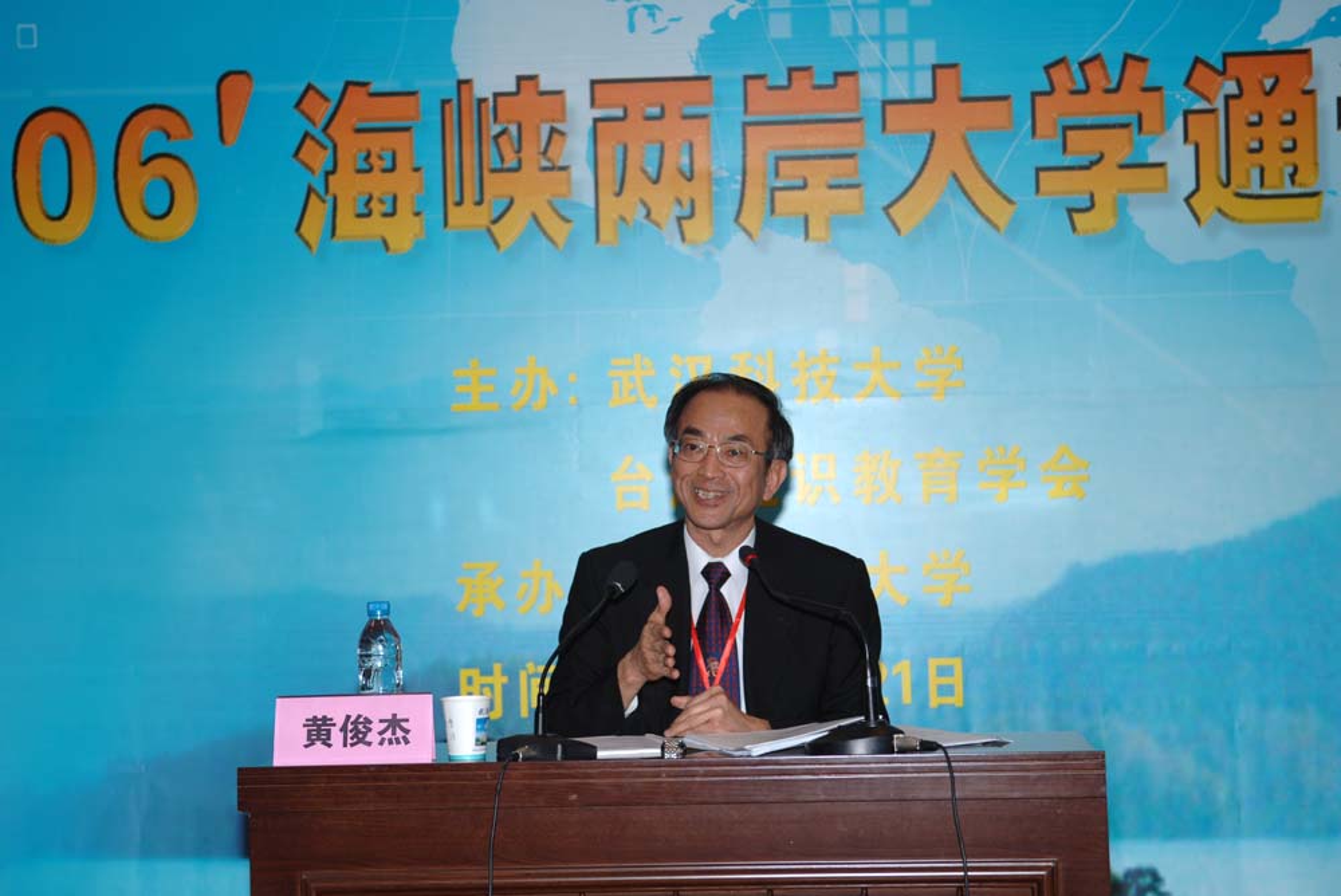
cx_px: 670
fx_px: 2460
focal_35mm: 66
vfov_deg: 20.6
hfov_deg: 30.5
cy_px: 448
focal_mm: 44
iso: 100
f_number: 4
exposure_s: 1/60
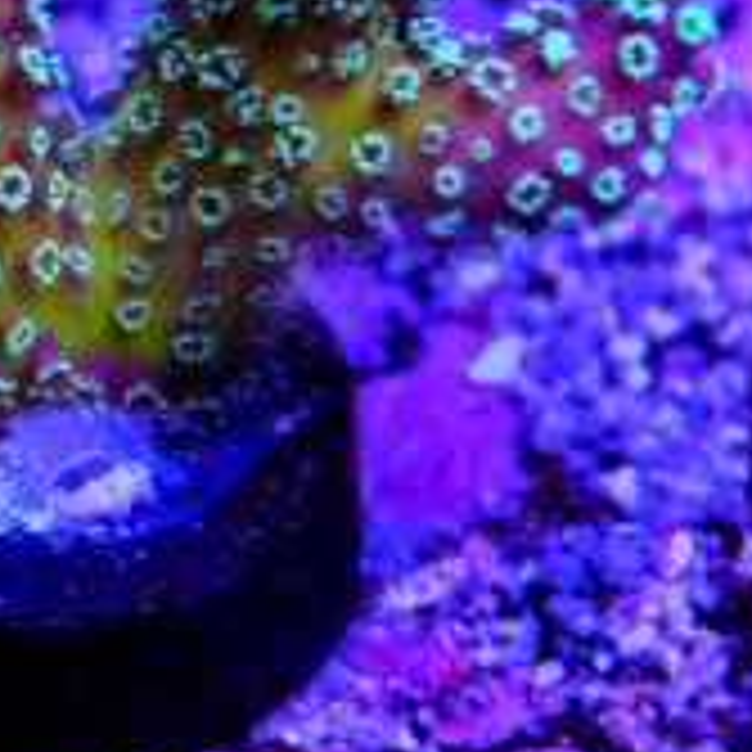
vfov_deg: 5.7
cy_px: -9
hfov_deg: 5.7
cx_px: 88
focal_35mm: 305
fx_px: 7496
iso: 6400
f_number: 9
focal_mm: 80
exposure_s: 1/125
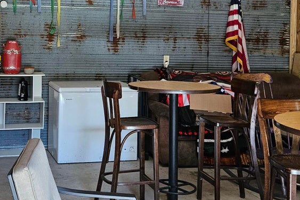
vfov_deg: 22.9
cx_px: 57
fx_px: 483
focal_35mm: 58
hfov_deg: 33.4
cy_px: 29
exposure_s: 1/207
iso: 250
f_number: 1.8
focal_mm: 5.4
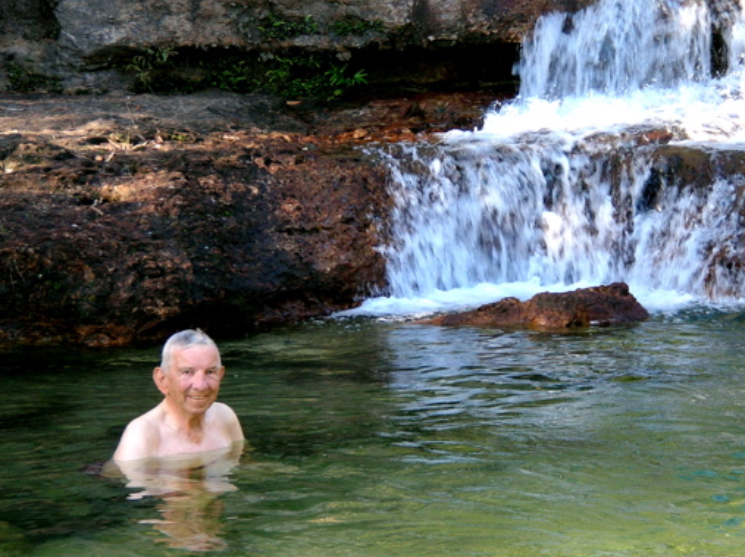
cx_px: 422
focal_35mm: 178
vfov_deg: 8.3
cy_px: 316
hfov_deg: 11.1
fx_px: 3826
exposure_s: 1/60.3
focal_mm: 23.3
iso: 50
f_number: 3.7
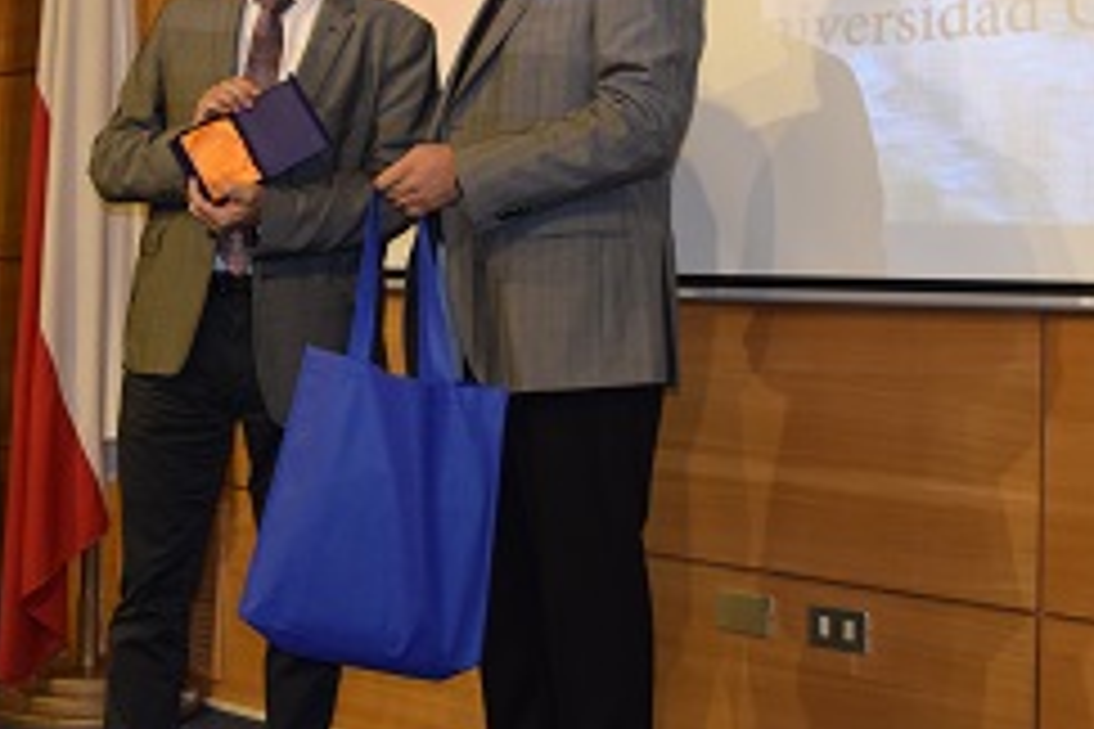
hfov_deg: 31.6
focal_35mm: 63
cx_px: 367
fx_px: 1914
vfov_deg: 21.3
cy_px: 146
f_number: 4
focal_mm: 24
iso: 1100
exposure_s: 1/60
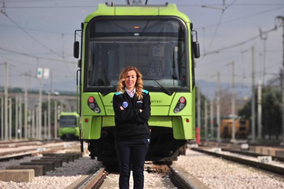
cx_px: 142
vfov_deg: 6.9
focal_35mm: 200
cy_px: 94
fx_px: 1577
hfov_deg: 10.3
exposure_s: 1/5000
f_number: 5
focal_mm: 200
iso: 500
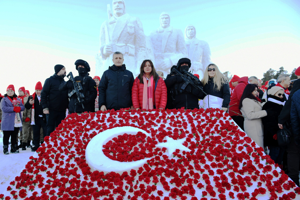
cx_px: 150
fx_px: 200
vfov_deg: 53.1
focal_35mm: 24
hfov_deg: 73.7
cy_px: 100
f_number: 3.5
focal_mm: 24
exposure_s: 1/250
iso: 320
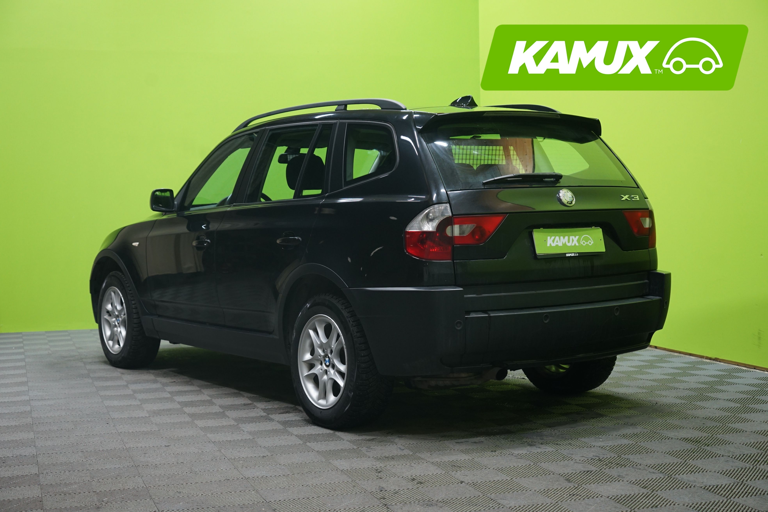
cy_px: 256
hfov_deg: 38.2
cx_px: 384
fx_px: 1109
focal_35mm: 52
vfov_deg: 26.0
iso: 1000
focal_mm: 52
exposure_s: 1/20
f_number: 5
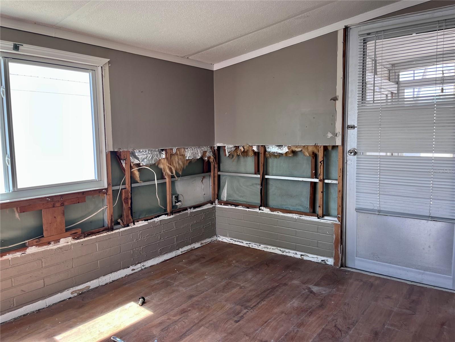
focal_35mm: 26
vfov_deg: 53.1
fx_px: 342
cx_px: 228
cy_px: 171
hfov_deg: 67.3
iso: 50
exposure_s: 1/121
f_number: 1.6
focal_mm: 5.1
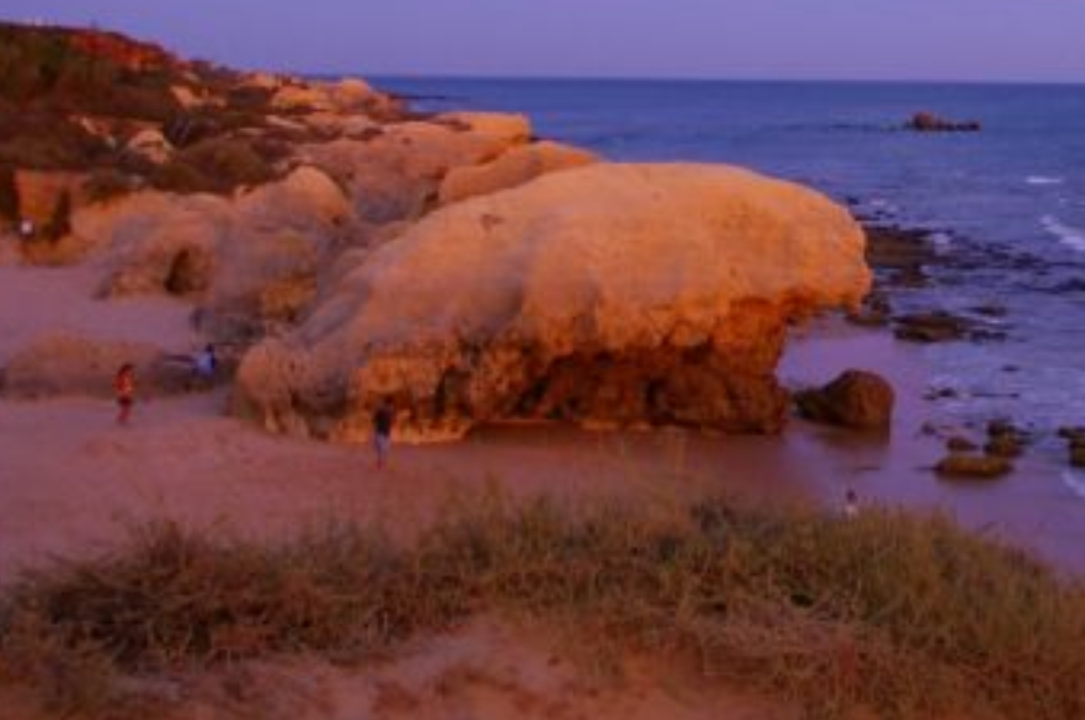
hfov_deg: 28.8
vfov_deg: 19.4
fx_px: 2046
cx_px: 931
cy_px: 8
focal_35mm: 68
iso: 400
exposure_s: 1/15
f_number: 5.6
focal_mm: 20
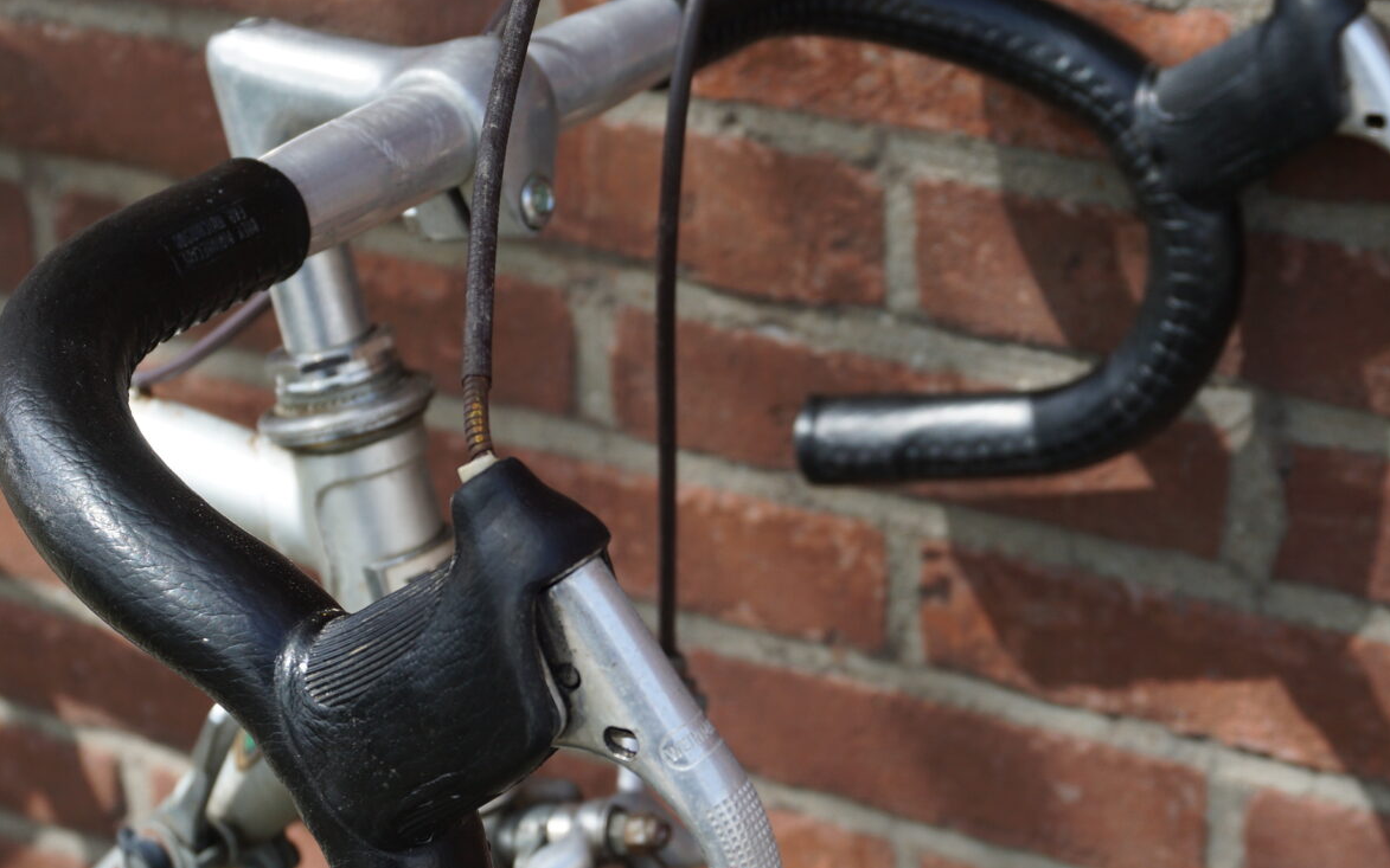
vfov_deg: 17.4
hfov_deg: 27.5
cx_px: 587
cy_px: 552
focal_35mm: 75
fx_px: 2841
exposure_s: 1/160
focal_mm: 30
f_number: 5.6
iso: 100
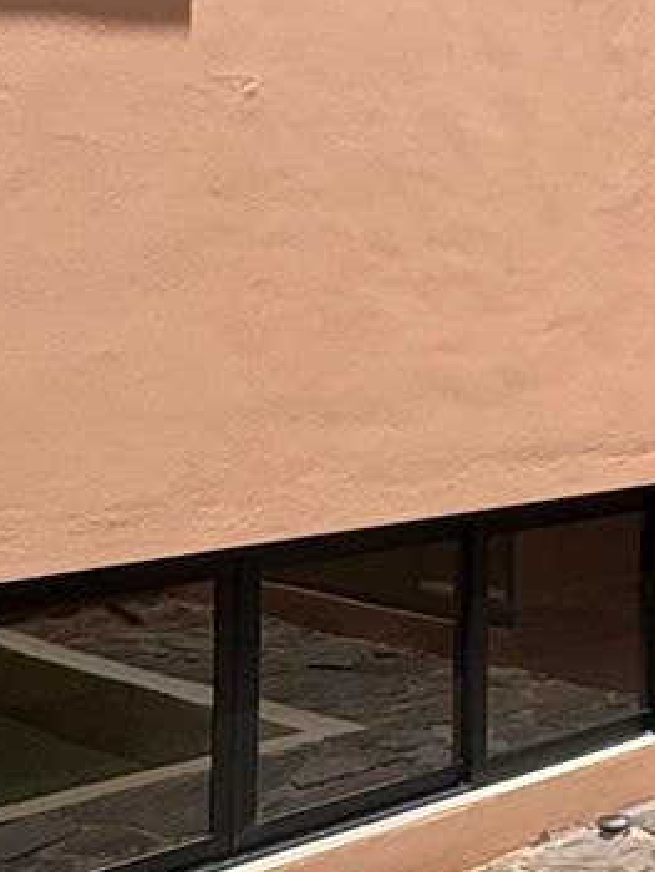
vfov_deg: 29.5
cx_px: 1021
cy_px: 172
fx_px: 1613
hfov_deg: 19.6
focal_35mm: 64
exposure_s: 1/1880
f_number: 2.2
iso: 50
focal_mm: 2.22
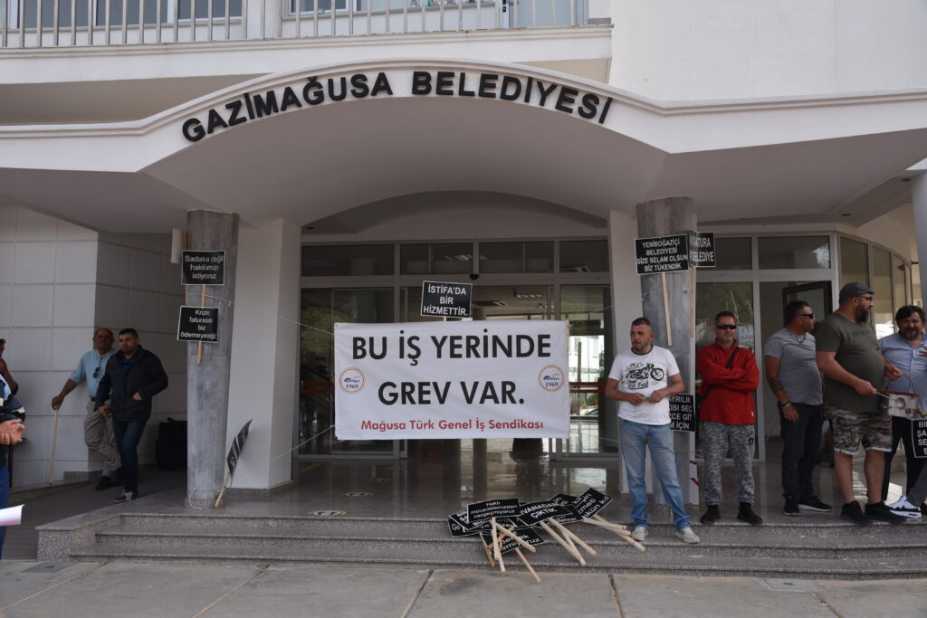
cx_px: 464
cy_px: 309
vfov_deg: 42.3
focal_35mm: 31
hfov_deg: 60.3
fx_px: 798
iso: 220
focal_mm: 31
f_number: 8
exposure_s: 1/250
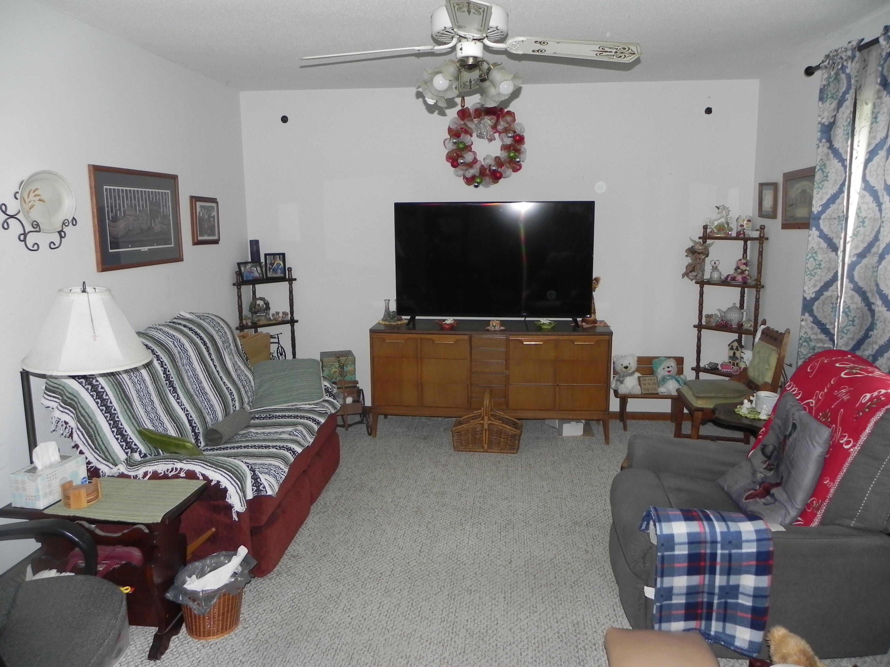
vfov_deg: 53.1
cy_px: 334
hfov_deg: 67.3
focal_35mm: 26
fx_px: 668
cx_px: 445
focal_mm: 4.6
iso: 200
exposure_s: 1/30
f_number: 2.8
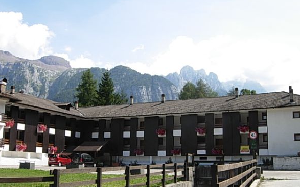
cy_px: 100
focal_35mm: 39
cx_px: 152
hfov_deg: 50.4
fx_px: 319
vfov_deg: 32.8
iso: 50
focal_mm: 7.5
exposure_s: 1/256
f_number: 5.4
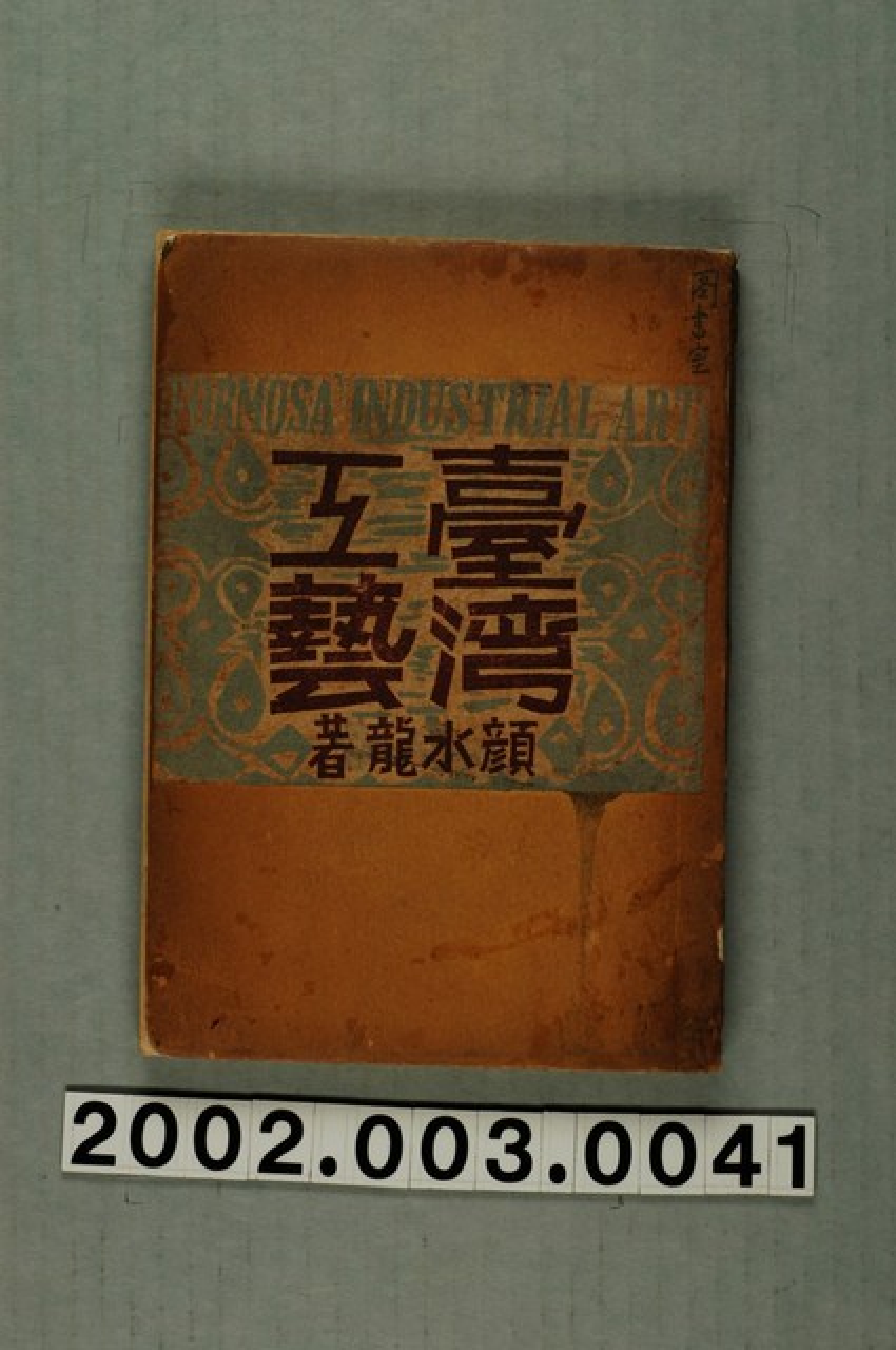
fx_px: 2807
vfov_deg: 27.0
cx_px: 448
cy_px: 675
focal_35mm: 75
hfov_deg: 18.1
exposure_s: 1/60
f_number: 8
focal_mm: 50
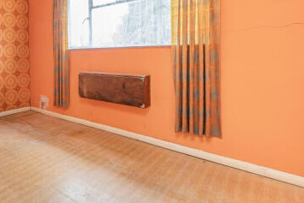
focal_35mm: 24
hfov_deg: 67.7
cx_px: 66
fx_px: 203
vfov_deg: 51.3
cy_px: 55
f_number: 9
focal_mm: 13
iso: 320
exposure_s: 1/2
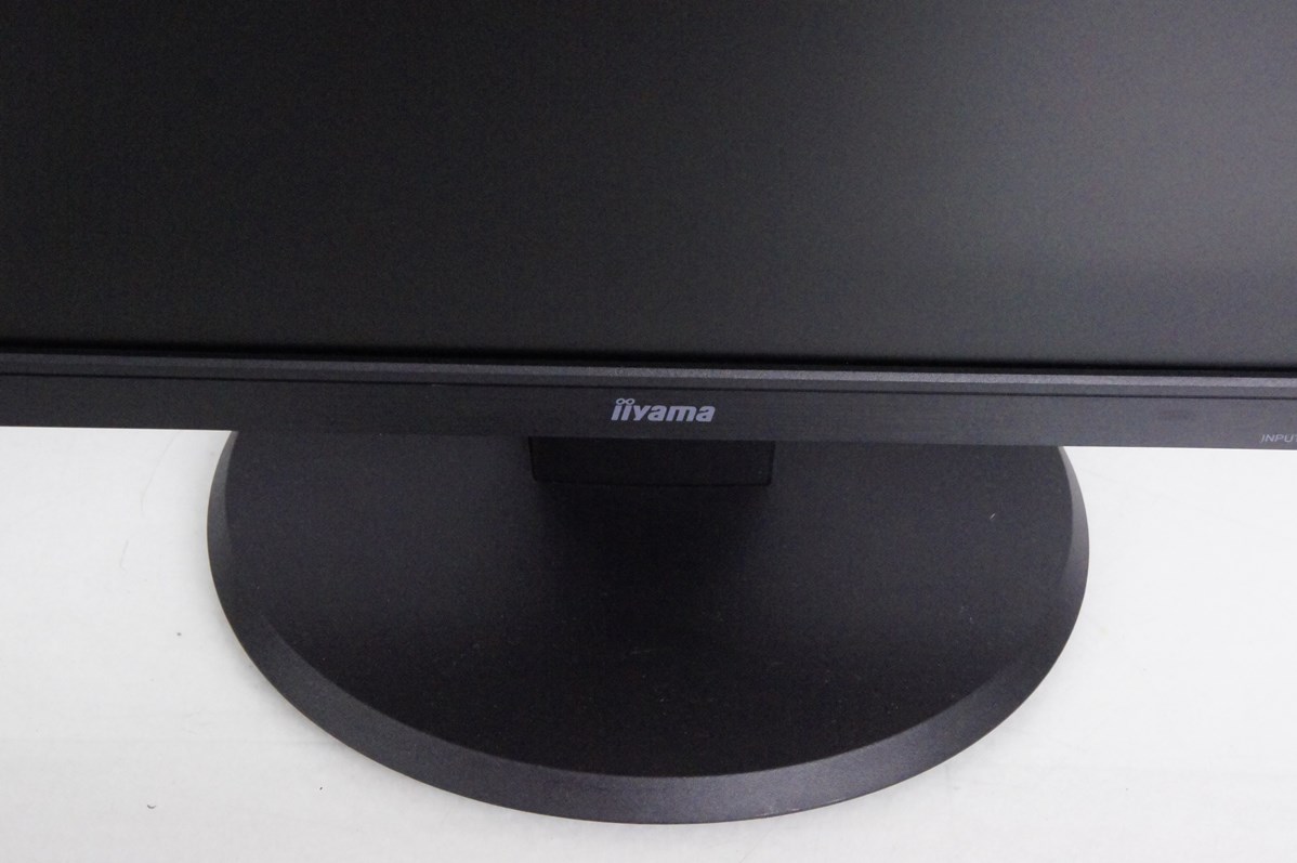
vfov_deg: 19.3
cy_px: 432
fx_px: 2538
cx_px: 648
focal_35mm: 70
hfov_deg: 28.7
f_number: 9
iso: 6400
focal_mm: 47
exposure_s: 1/50
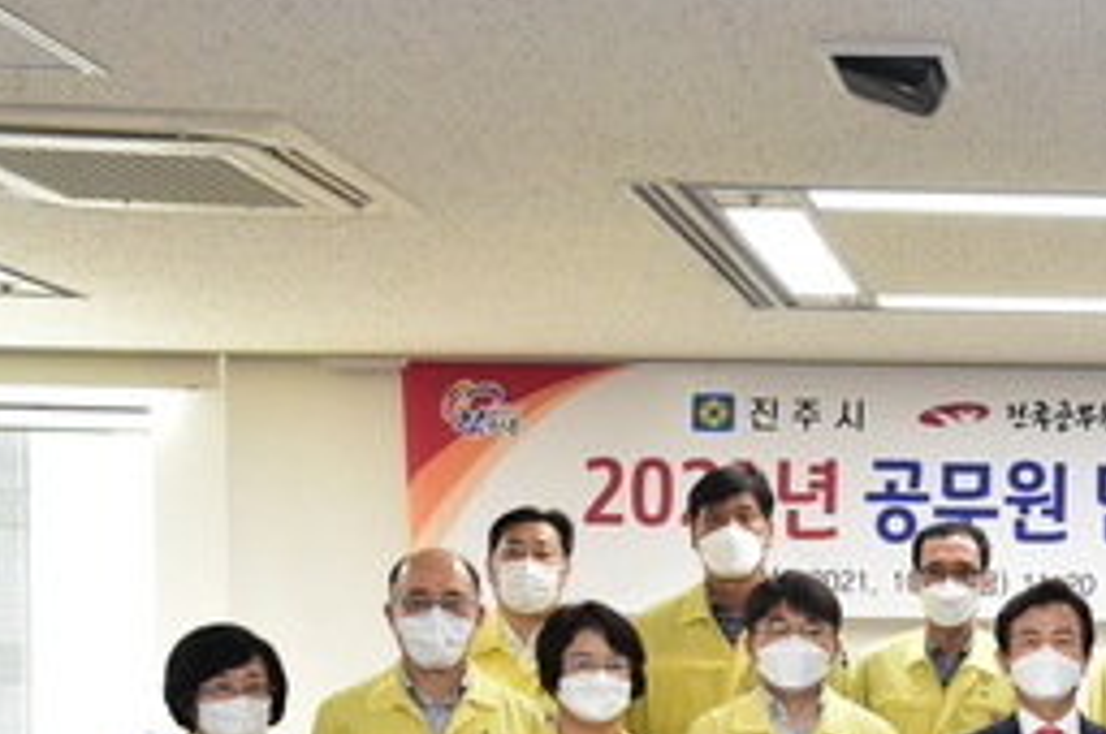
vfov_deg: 18.1
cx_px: 1145
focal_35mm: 73
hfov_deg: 26.1
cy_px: 751
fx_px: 2240
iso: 6400
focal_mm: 34
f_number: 7.1
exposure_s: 1/250
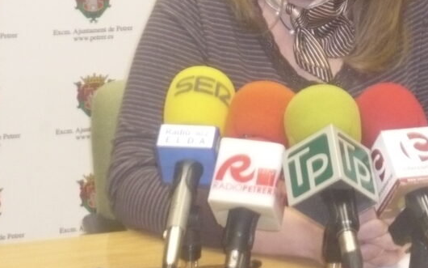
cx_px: 317
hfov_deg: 14.5
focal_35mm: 144
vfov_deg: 9.0
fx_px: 1679
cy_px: -9
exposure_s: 1/30
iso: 320
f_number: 3.8
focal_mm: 10.4
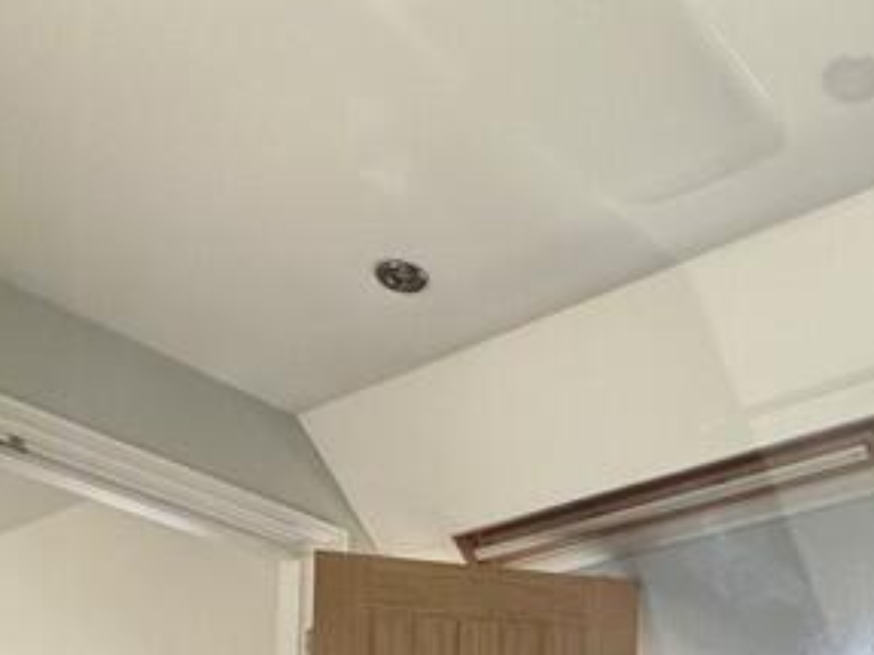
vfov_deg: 23.1
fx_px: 1262
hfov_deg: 36.6
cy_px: 999
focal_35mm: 50
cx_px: 725
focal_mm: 2.22
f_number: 2.2
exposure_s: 1/99
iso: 125
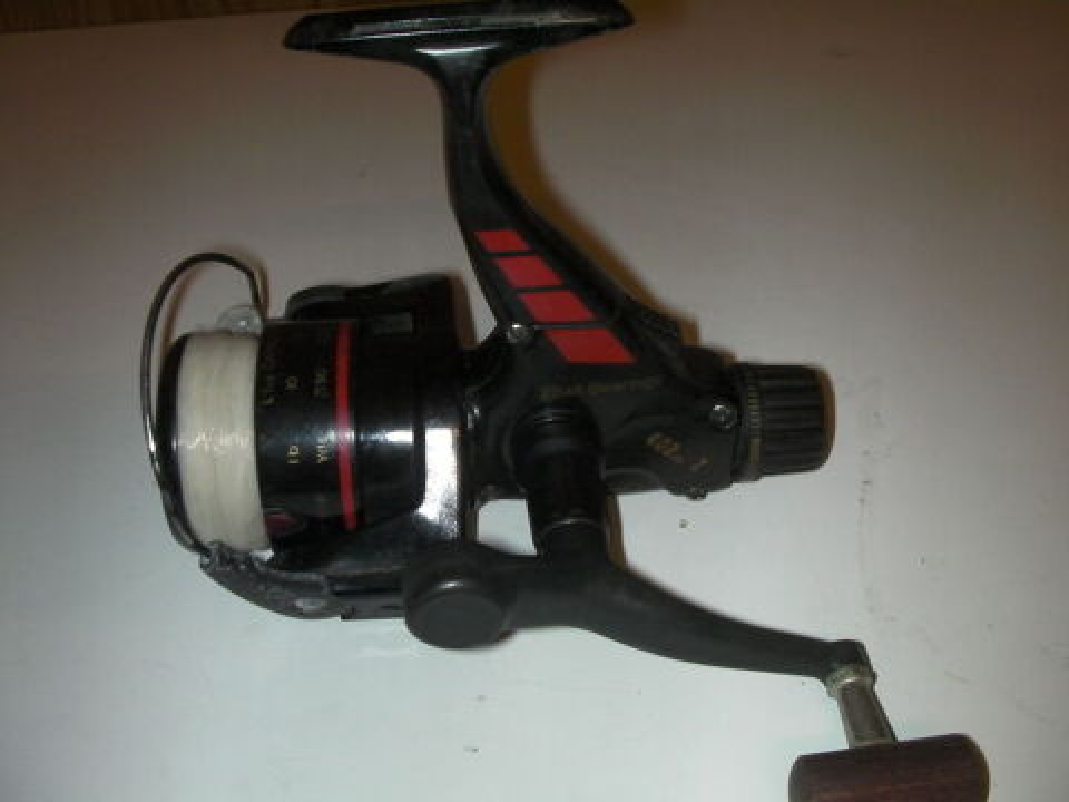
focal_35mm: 38
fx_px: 1174
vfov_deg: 37.7
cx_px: 534
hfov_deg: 49.0
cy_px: 401
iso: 200
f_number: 5.6
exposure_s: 1/30
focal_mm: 6.3
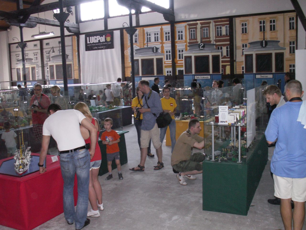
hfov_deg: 52.6
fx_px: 309
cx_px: 153
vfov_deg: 40.7
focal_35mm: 35
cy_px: 115
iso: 160
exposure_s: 1/60
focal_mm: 5.86
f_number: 2.8
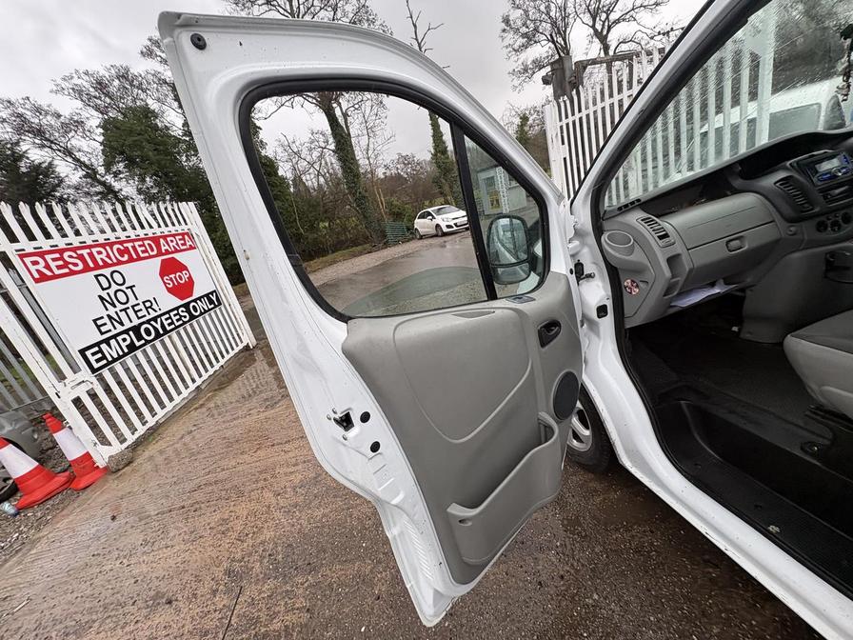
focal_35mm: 14
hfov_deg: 102.1
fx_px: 345
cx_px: 426
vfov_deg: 85.7
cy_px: 320
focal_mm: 2.22
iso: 80
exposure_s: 1/99
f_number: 2.2
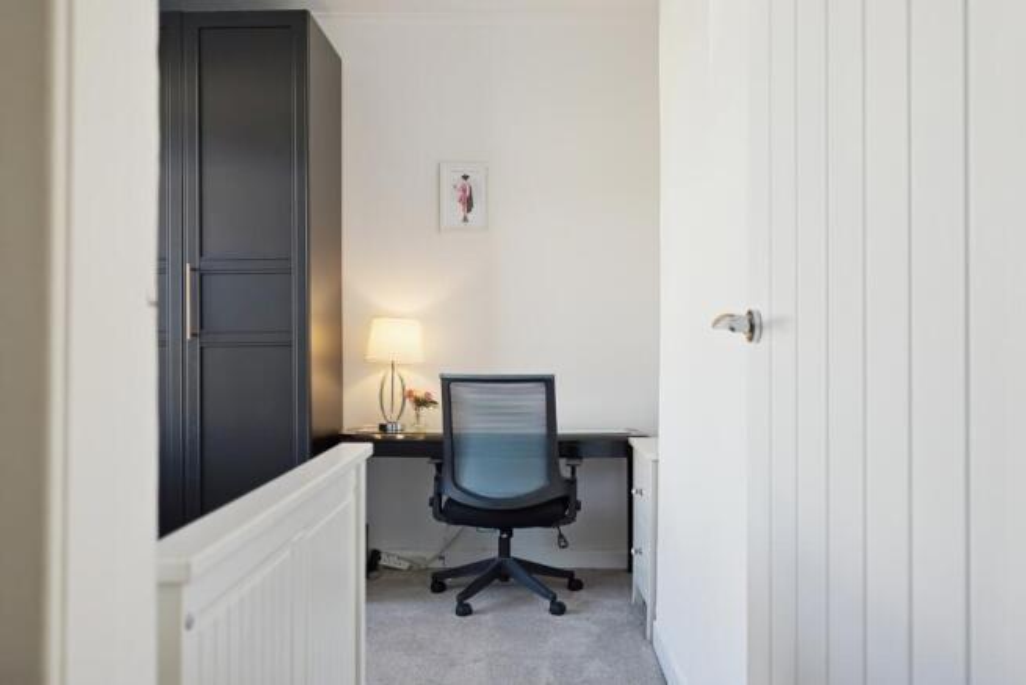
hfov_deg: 61.9
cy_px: 342
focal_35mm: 30
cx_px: 513
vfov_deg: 43.6
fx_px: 855
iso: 800
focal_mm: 20
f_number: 2.8
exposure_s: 1/320
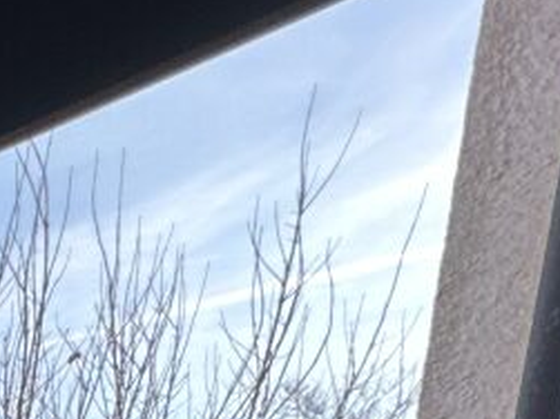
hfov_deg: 15.4
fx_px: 1261
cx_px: -745
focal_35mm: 78
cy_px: 1085
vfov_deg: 12.9
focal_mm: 2.22
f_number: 2.2
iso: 40
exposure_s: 1/285
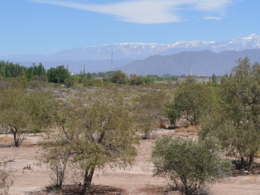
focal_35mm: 76
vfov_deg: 19.2
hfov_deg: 24.5
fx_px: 571
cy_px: 37
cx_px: 257
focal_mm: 20
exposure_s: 1/320
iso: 100
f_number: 9
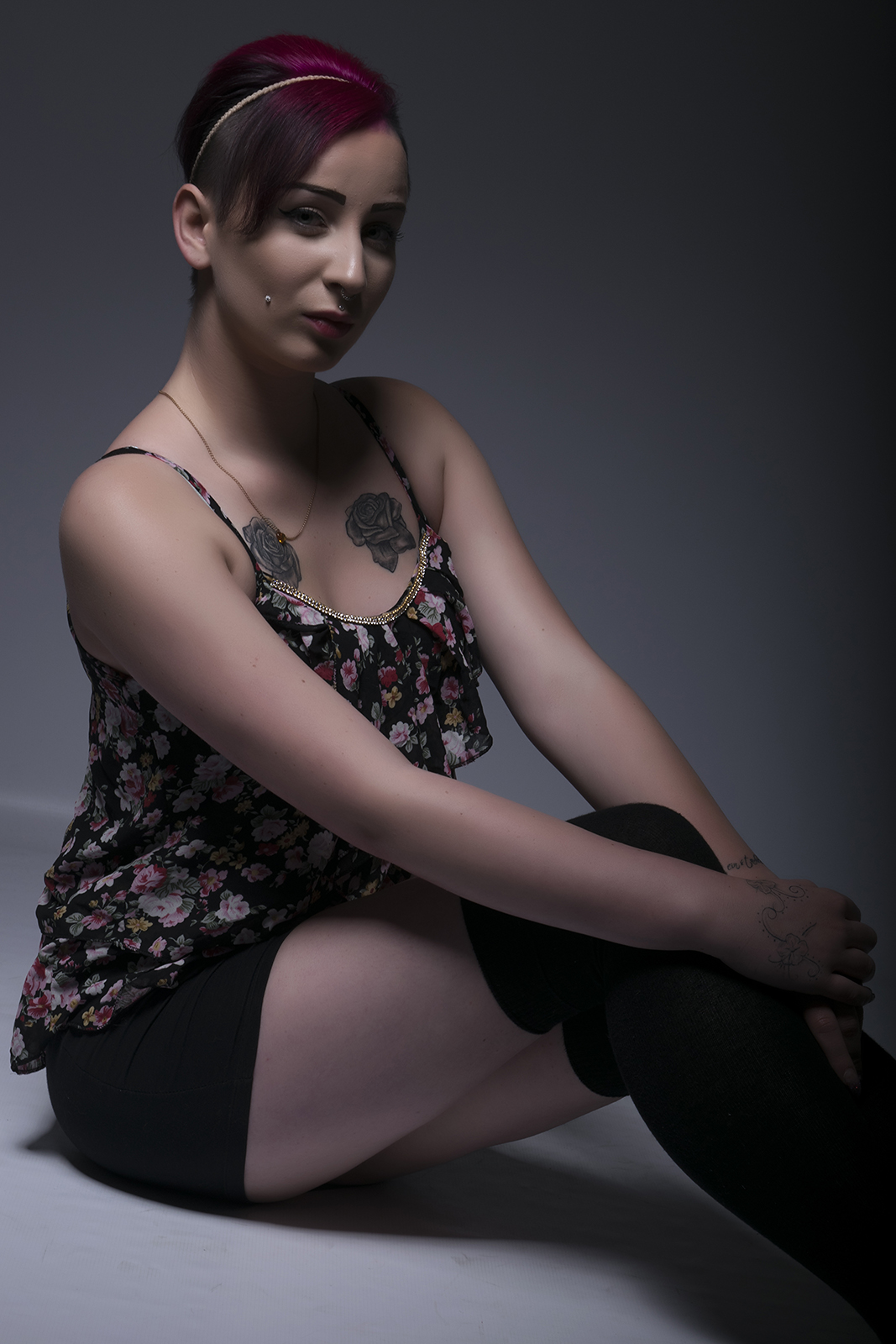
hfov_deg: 16.6
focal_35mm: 82
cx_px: 448
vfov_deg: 24.6
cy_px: 672
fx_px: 3079
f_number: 11
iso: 100
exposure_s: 1/200
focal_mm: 55
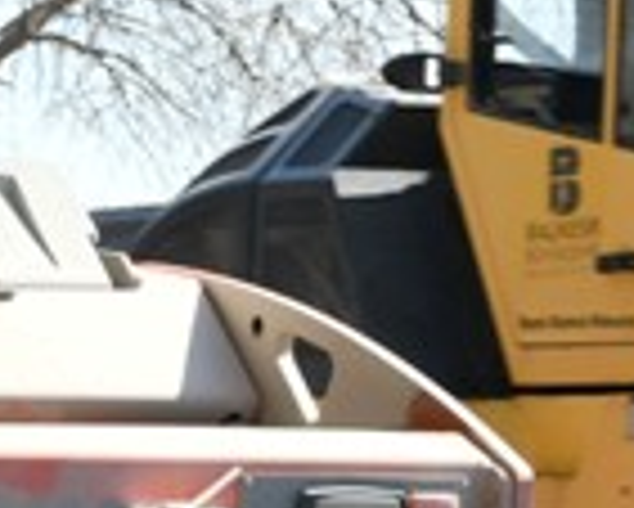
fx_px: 8037
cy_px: 290
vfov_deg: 3.6
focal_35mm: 428
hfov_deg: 4.5
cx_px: 535
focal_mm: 42
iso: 100
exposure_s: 1/100
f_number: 8
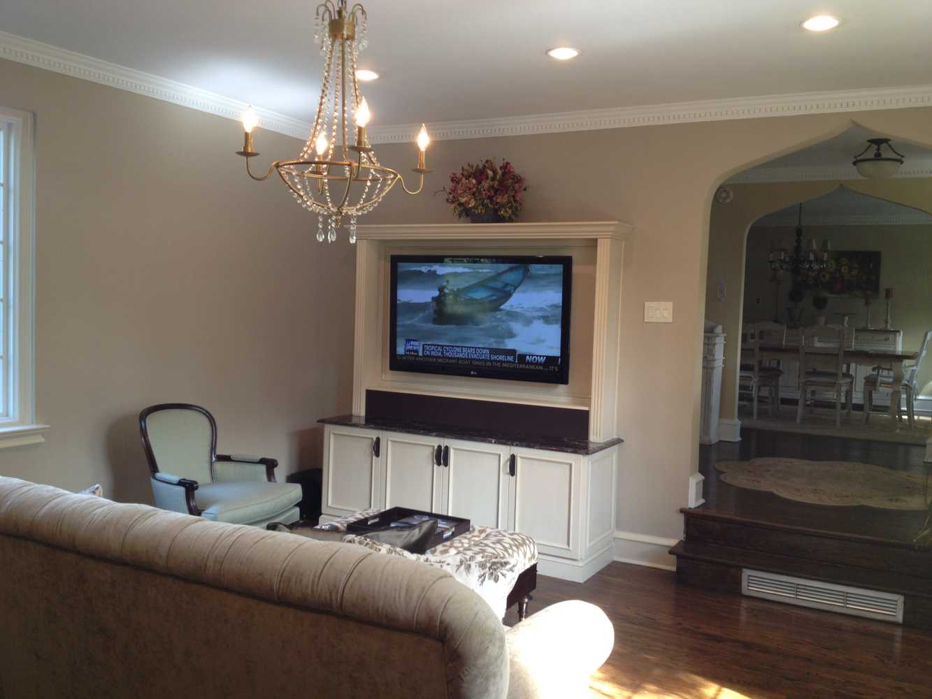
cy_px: 350
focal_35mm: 35
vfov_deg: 40.7
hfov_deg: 52.6
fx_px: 942
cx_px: 466
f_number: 2.4
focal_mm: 4.28
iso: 50
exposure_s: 1/24
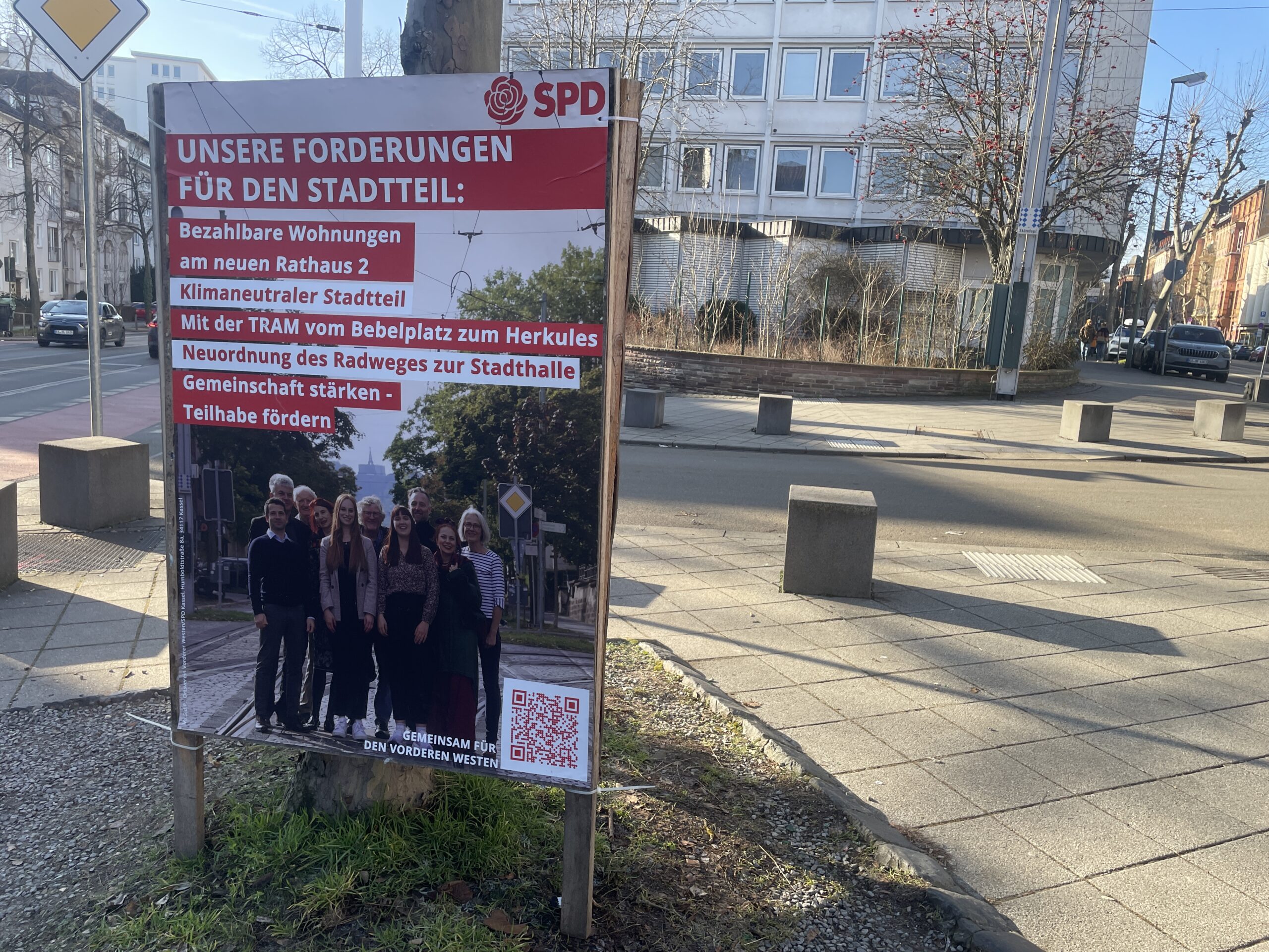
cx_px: 634
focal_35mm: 26
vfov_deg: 53.1
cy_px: 476
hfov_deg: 67.3
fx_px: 953
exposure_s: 1/567
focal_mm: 4.2
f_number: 1.6
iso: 32
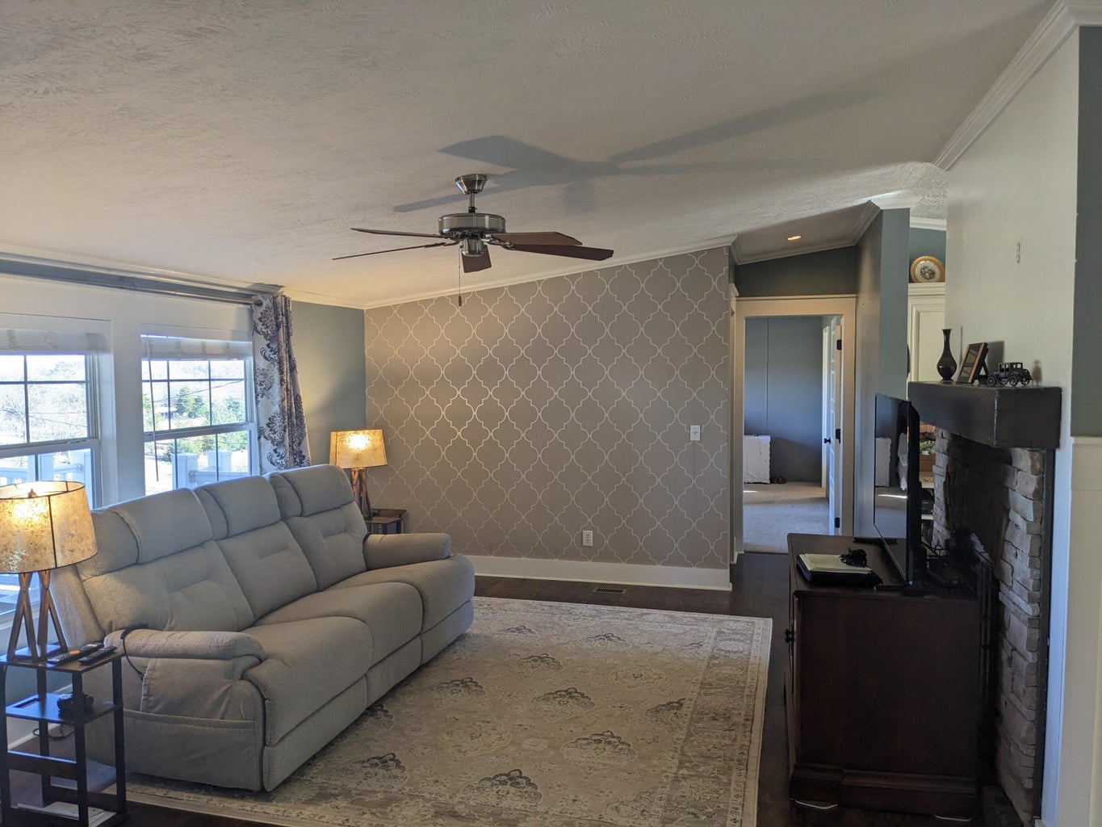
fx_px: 860
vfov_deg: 51.4
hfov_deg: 65.3
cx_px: 551
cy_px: 414
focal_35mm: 27
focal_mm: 4.38
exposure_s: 1/120
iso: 56
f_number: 1.73
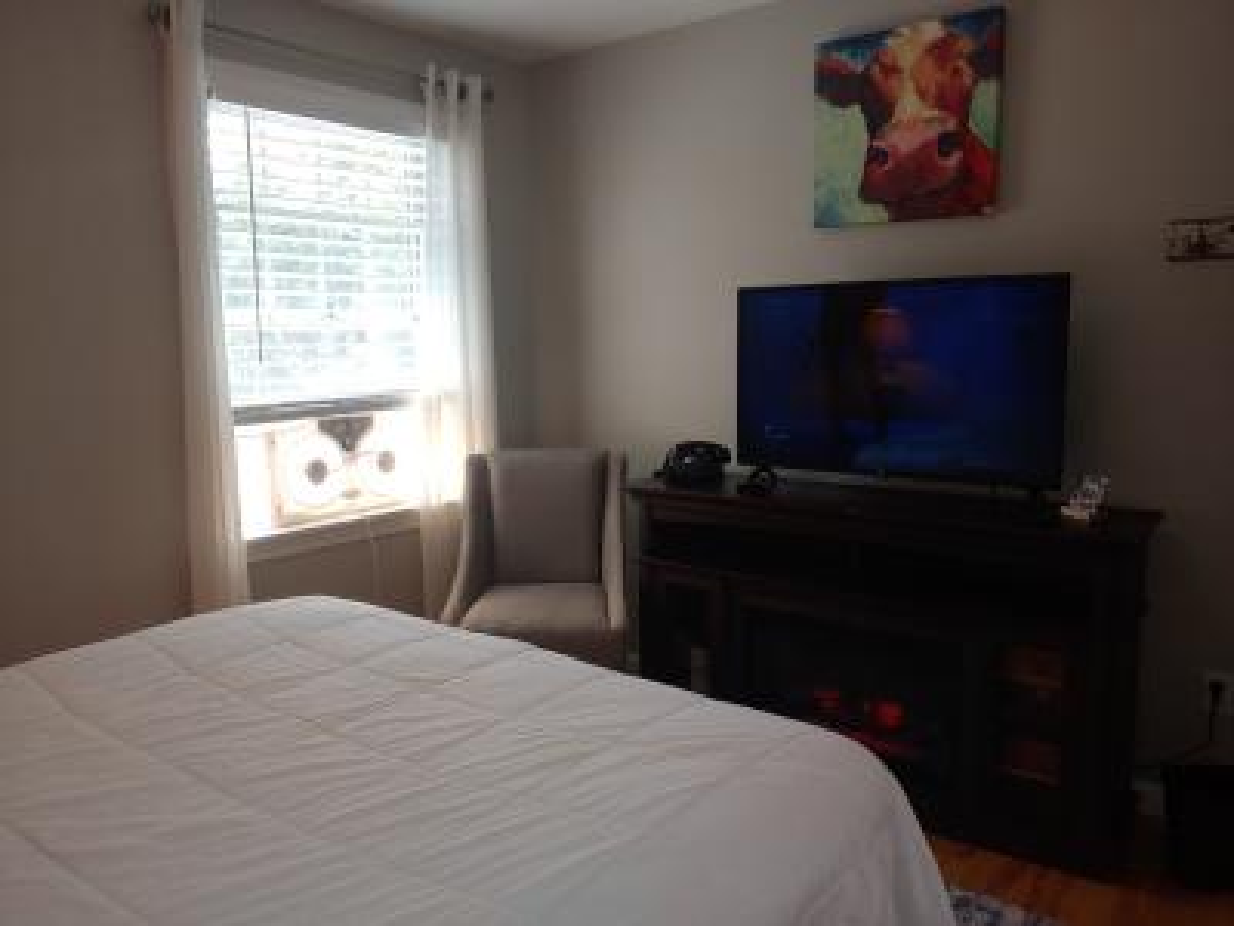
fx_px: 891
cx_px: 617
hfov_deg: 69.4
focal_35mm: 25
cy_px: 463
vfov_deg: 54.9
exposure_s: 1/120
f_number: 1.5
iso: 50
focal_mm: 4.23
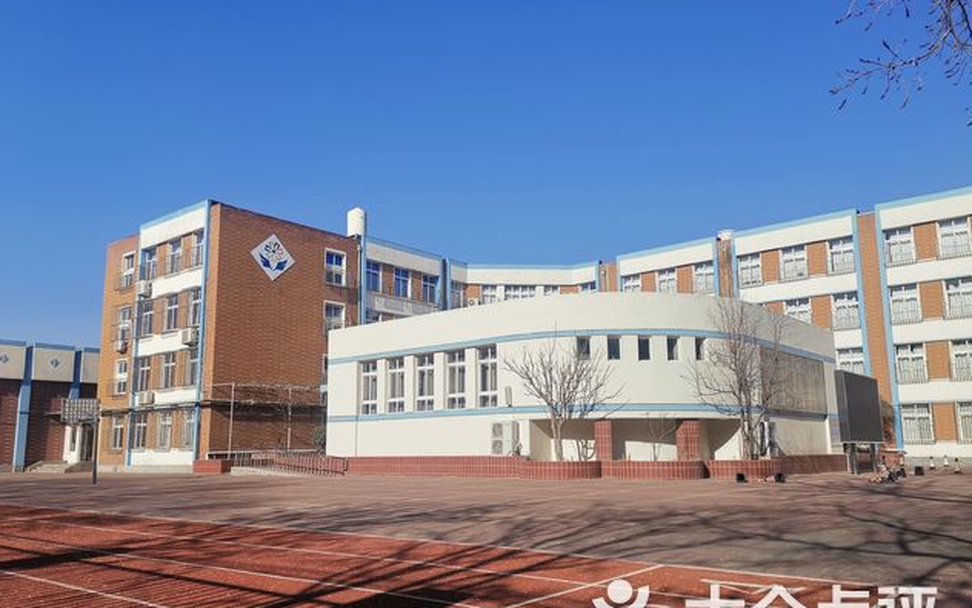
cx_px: 486
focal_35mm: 29
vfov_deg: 43.1
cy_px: 326
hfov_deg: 64.6
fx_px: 768
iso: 50
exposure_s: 1/4902
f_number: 1.8
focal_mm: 4.75
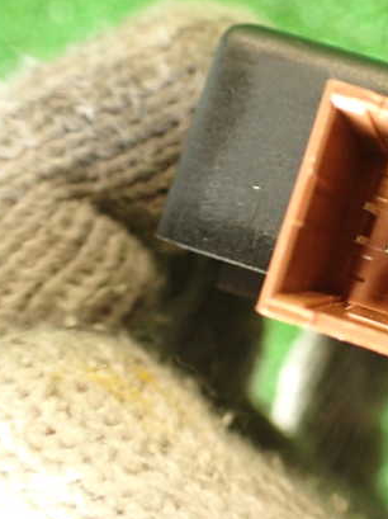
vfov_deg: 40.5
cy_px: 251
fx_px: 704
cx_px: 365
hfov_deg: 29.3
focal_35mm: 47
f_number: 2.4
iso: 500
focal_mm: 5.79
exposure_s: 1/30
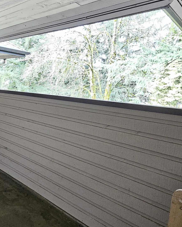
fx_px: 182
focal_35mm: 27
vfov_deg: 63.9
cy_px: 102
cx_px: 34
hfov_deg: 49.8
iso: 640
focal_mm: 2.2
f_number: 2.2
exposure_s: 1/30
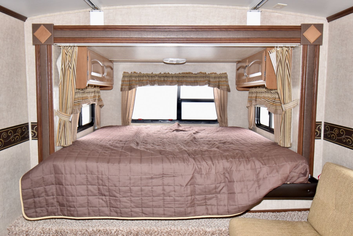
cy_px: 118
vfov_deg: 43.7
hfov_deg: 61.9
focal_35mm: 30
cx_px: 176
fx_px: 294
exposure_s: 1/125
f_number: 5.6
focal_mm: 20
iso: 720
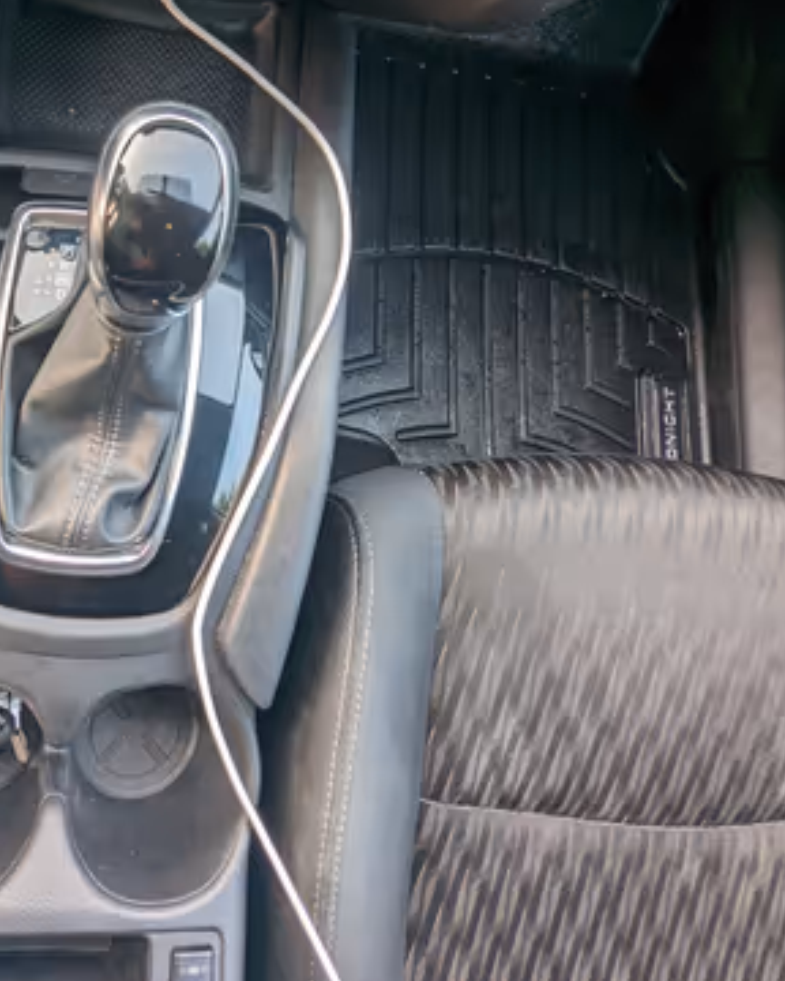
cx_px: 188
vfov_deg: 64.0
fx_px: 755
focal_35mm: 26
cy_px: 313
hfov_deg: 52.3
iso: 107
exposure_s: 1/49.2
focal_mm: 2.35
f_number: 2.2
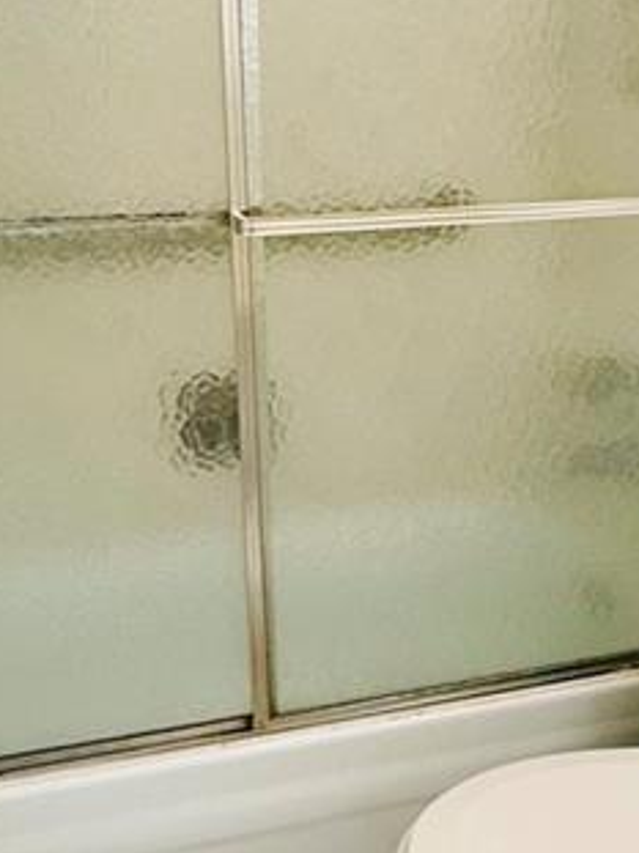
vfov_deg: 35.5
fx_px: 1330
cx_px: 469
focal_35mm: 54
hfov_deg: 26.7
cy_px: 395
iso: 200
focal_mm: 2.22
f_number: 2.2
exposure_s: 1/60
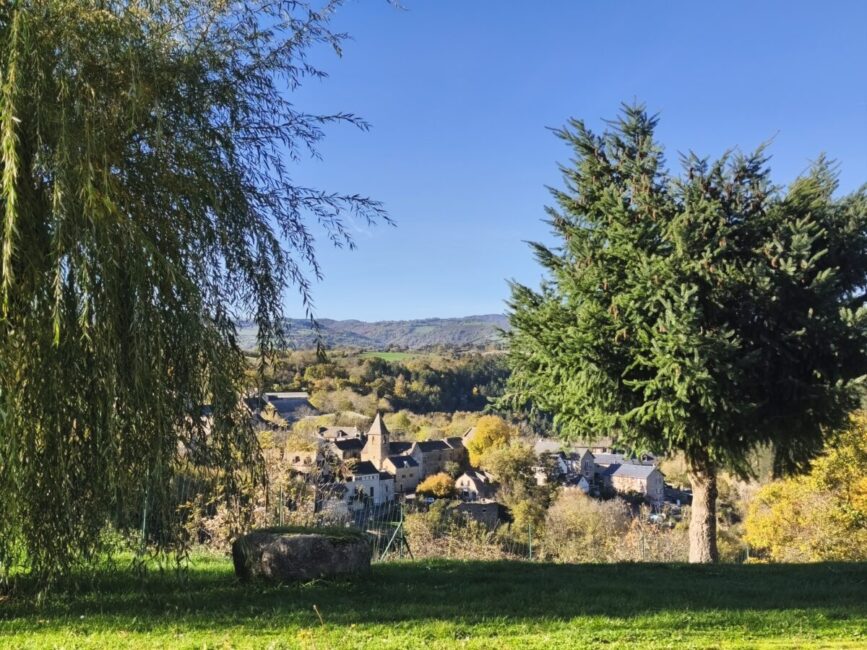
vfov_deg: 31.5
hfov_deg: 41.2
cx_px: 434
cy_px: 325
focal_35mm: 46
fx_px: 1152
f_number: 1.65
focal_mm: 6.18
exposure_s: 1/862
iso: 50
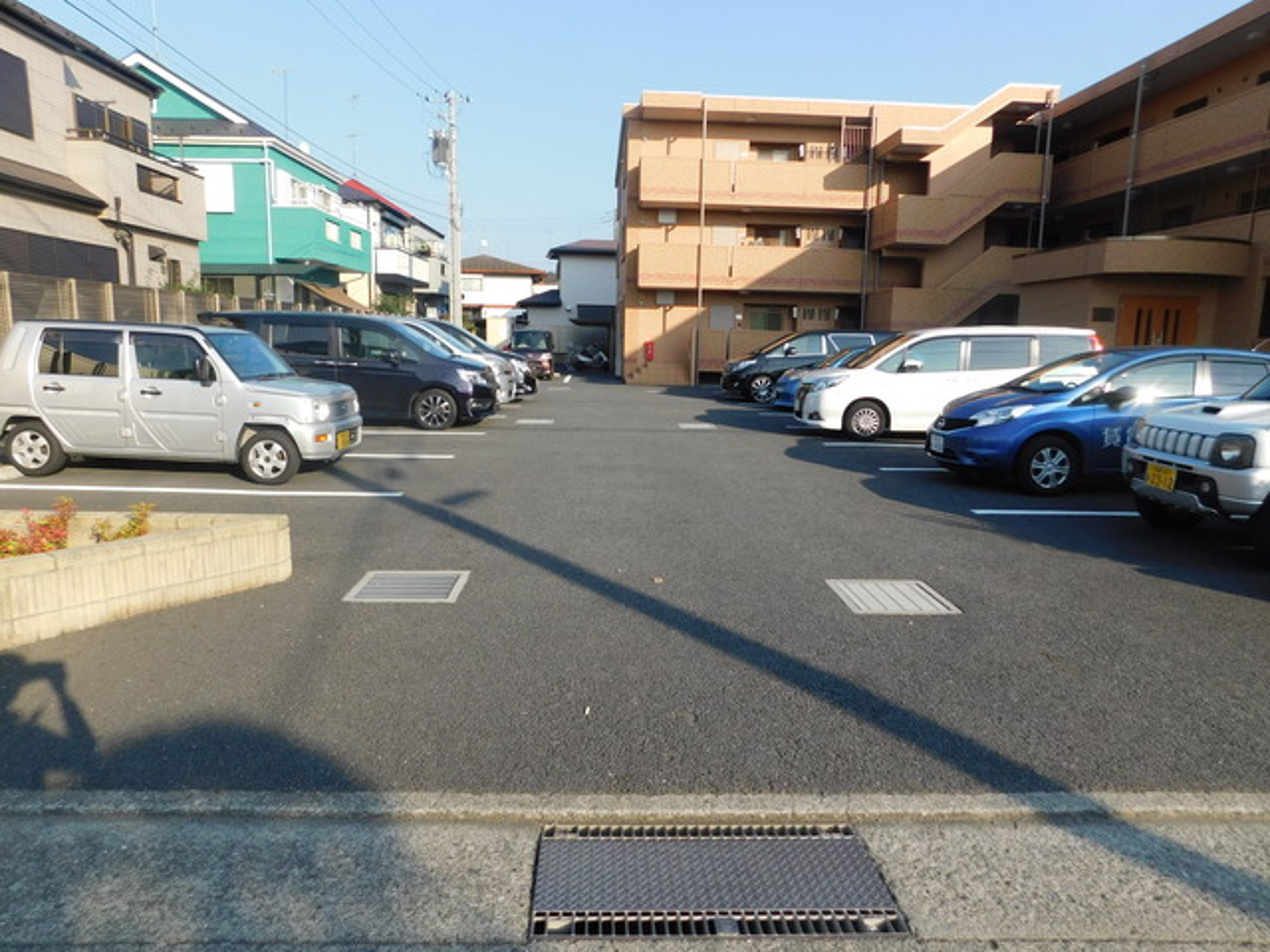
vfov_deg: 58.9
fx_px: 844
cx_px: 635
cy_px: 476
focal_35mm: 23
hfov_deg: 73.9
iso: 125
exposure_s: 1/800
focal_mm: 4
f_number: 3
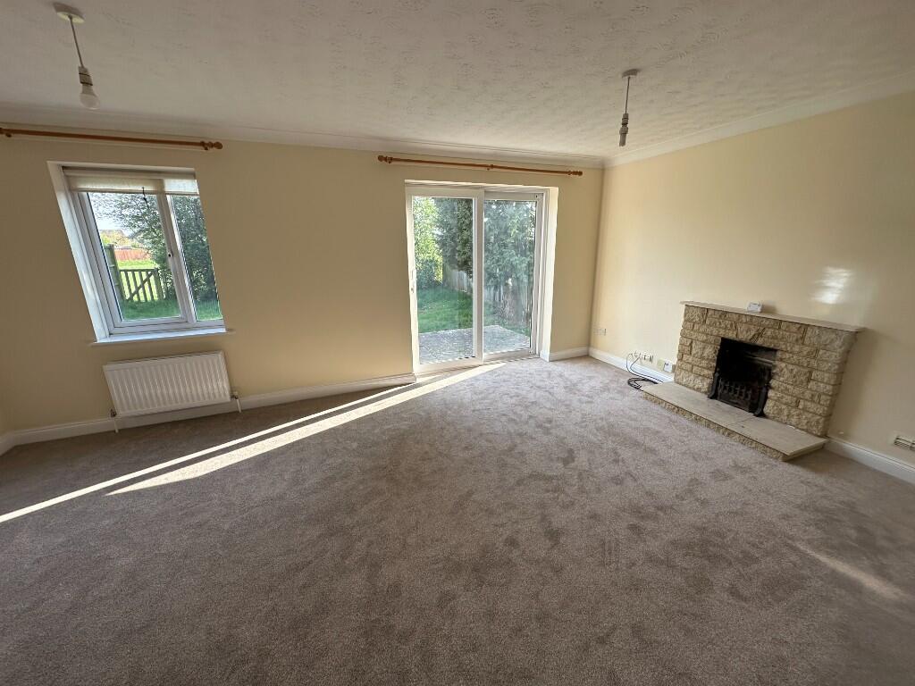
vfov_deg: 85.7
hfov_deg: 102.1
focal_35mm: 14
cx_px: 458
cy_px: 343
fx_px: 370
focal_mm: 2.22
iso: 40
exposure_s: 1/131
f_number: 2.2
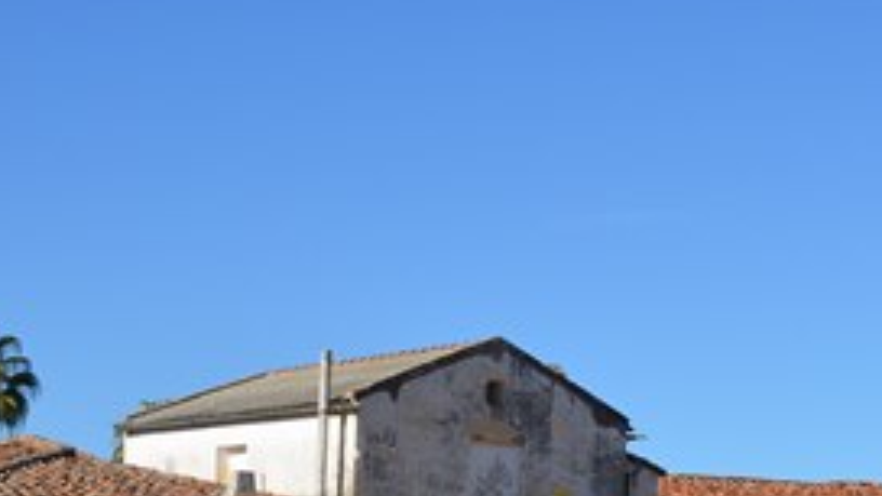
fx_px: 2671
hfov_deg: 18.4
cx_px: 814
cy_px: 564
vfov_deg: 10.5
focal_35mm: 114
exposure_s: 1/320
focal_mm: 31
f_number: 9
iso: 100
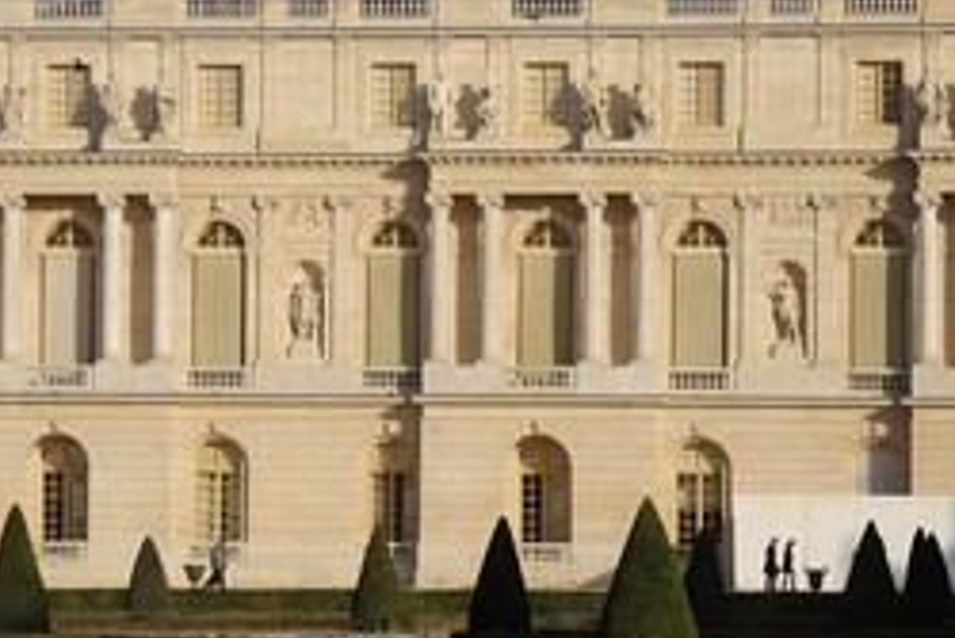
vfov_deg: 5.5
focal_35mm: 252
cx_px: 462
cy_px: 313
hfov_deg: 8.2
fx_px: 6689
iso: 200
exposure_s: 1/400
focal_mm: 150
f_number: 9
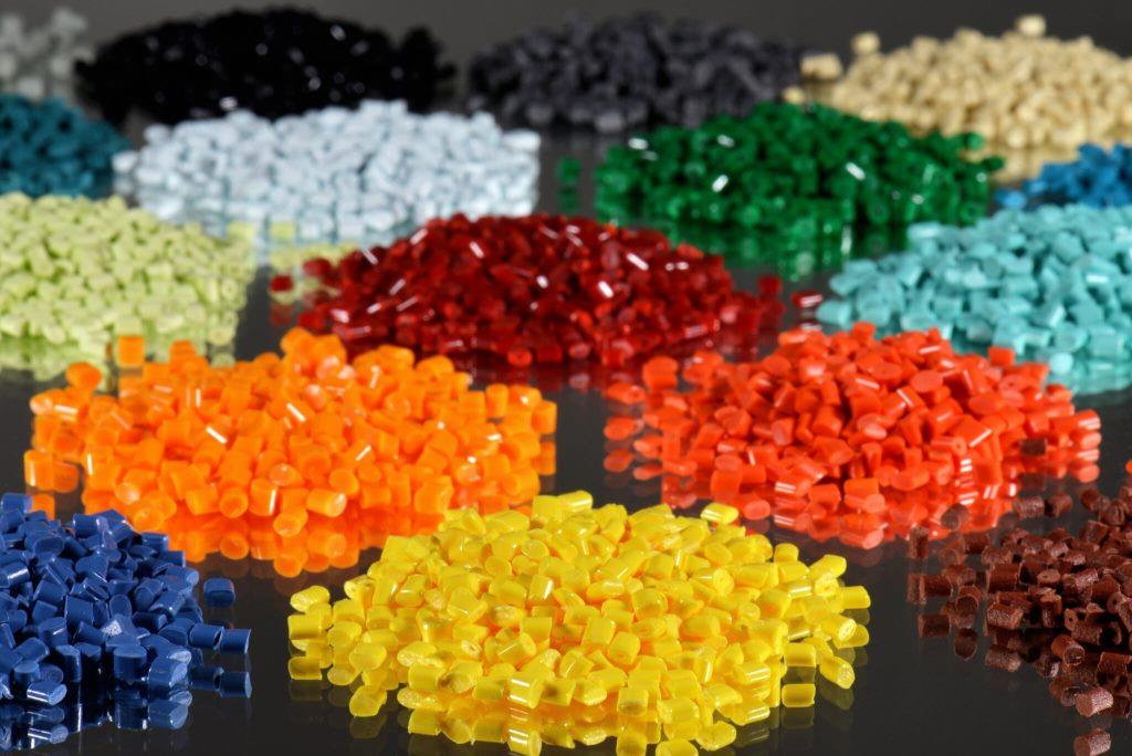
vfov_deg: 13.1
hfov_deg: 19.4
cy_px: 378
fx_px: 3303
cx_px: 566
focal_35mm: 105
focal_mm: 105
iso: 200
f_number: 32
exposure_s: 1/2.5
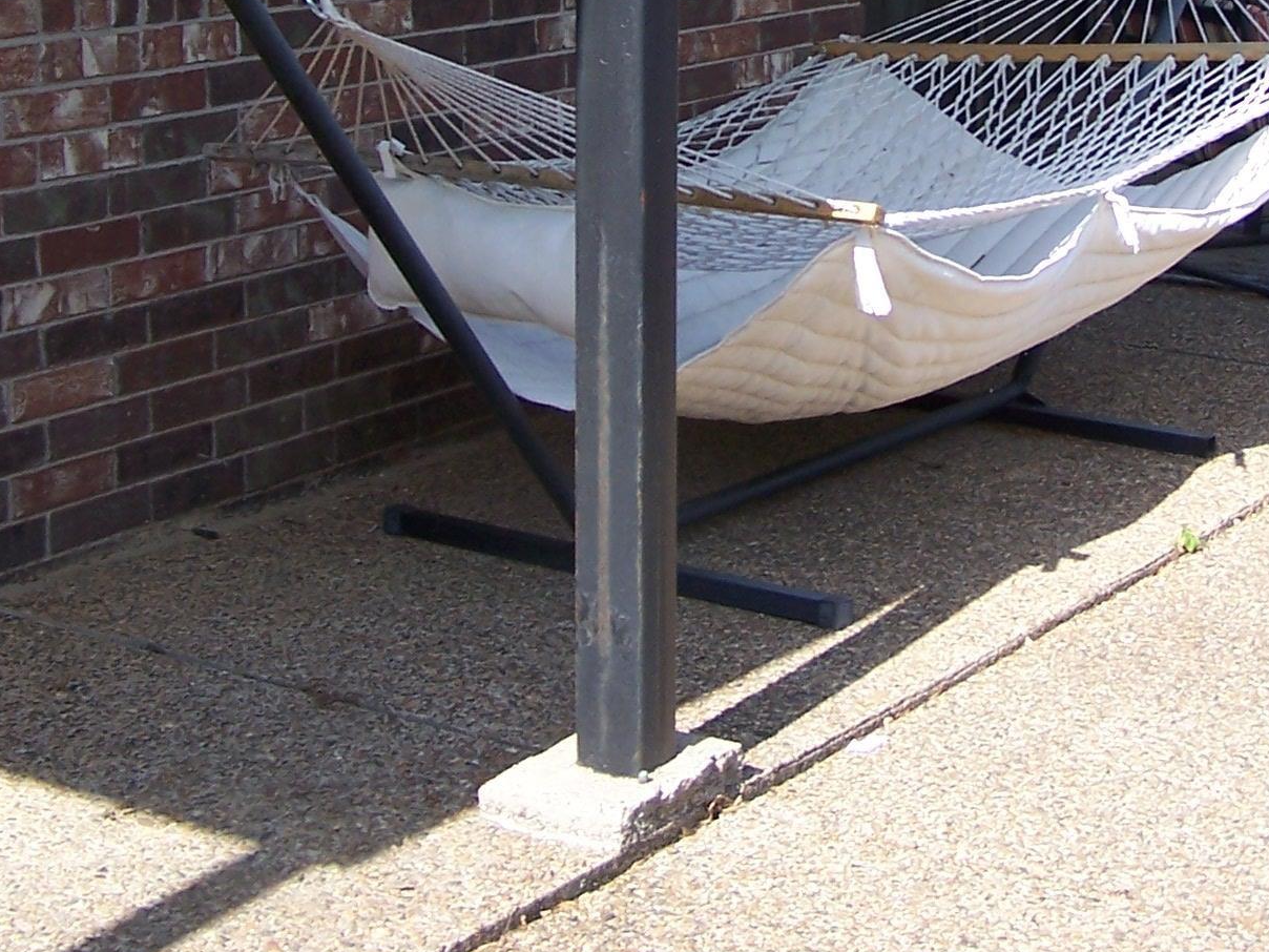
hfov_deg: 23.9
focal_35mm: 81
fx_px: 2969
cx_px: 931
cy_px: 11
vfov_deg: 17.8
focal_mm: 6.3
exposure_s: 1/500
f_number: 2.8
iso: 80
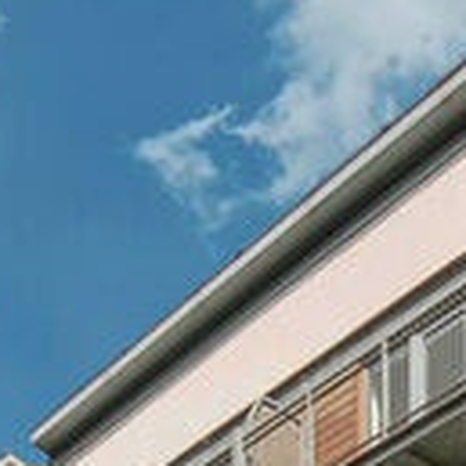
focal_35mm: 69
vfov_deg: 22.8
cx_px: 350
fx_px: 1051
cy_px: 569
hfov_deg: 24.7
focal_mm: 10
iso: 200
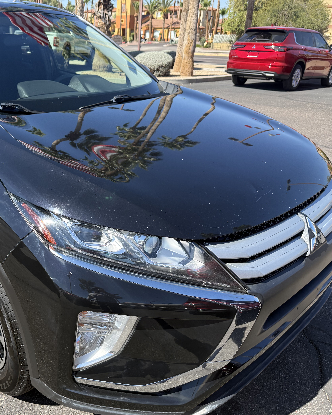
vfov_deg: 55.7
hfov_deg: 44.1
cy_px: 207
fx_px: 393
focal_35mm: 32
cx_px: 77
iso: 100
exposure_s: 1/2169
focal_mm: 6.76
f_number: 1.78
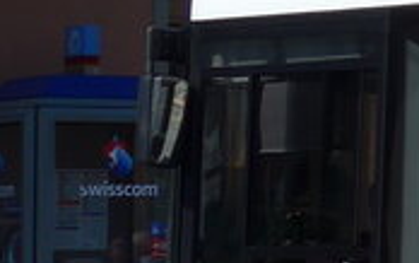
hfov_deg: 5.5
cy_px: -58
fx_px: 4102
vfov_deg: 3.7
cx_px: 1211
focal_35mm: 359
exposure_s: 1/2000
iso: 80
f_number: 3.2
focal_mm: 10.1
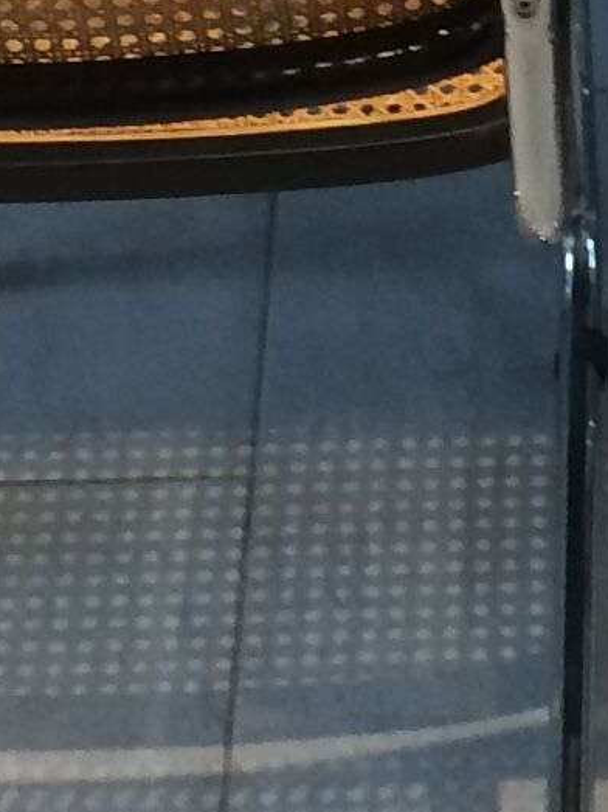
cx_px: 727
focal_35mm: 181
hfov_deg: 8.1
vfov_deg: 10.8
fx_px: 4241
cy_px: -134
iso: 160
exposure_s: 1/33
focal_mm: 4.15
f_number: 2.2
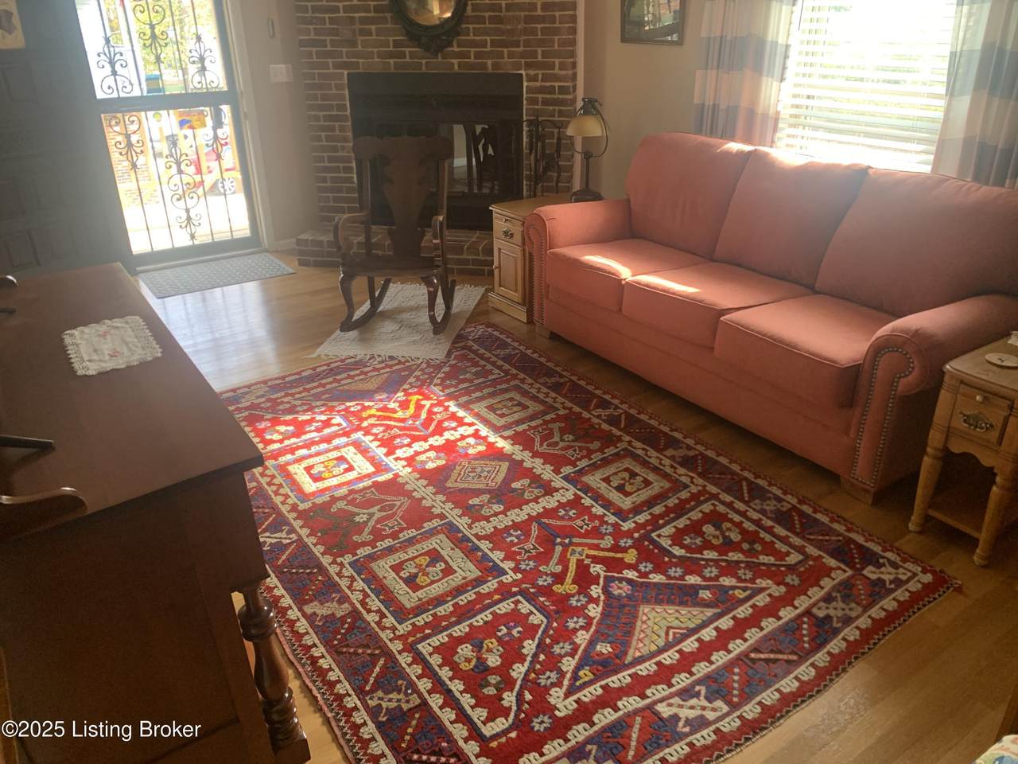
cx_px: 509
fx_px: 765
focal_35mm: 26
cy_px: 382
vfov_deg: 53.1
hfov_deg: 67.3
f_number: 1.8
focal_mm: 4.25
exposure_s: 1/67
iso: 100
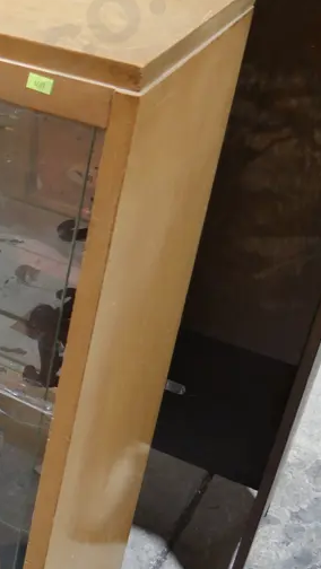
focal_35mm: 62
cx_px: -222
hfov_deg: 16.8
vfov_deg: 33.8
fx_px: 937
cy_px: 267
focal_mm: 14
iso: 400
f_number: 3.5
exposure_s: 1/60
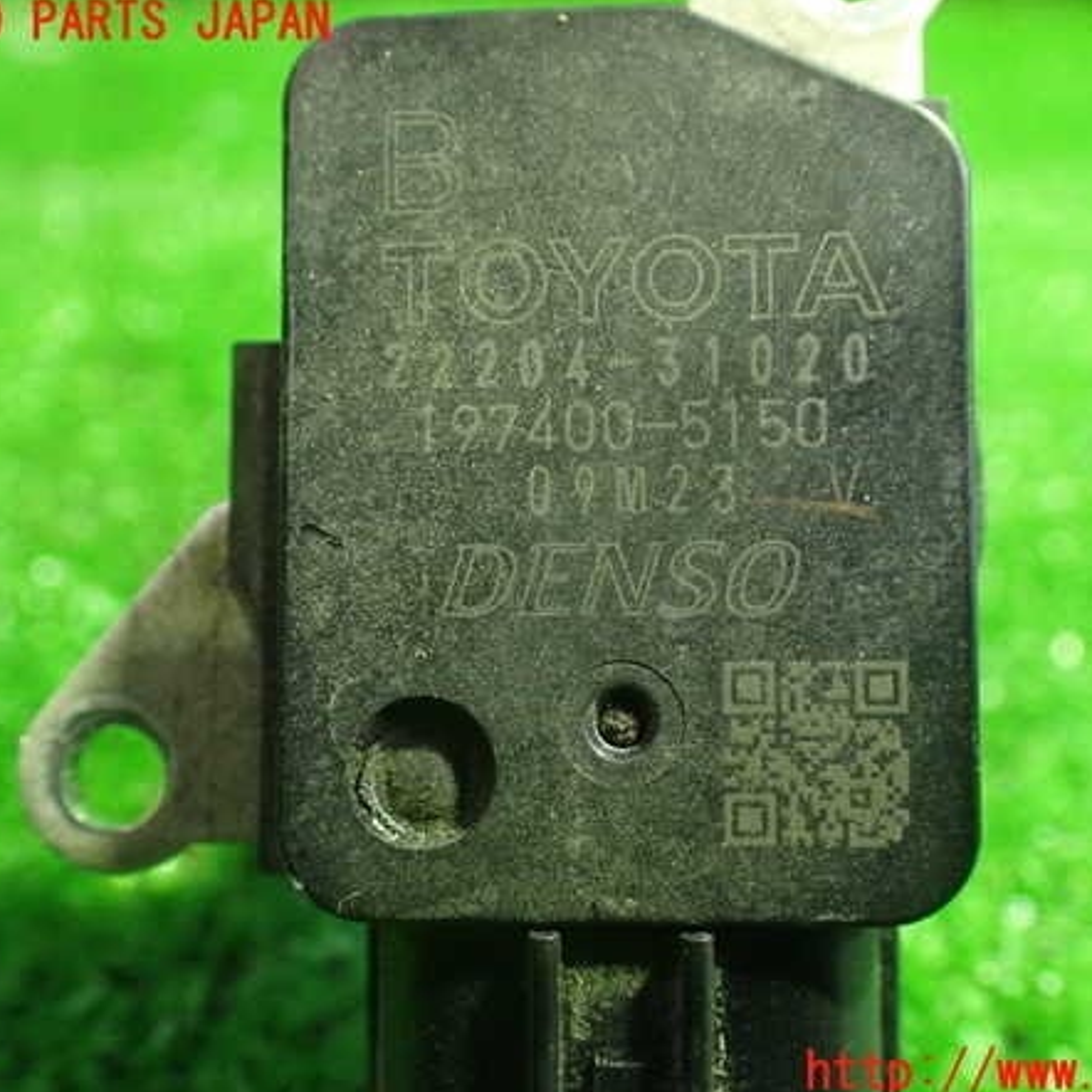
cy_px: 548
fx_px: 1285
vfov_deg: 46.0
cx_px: 623
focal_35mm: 36
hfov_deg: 45.9
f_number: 2.3
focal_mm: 5.4
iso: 800
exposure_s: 1/30
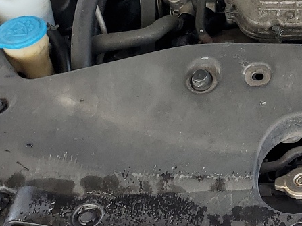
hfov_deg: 19.2
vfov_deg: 15.8
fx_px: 811
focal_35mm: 93
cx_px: 409
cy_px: 40
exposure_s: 1/323
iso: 50
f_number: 1.5
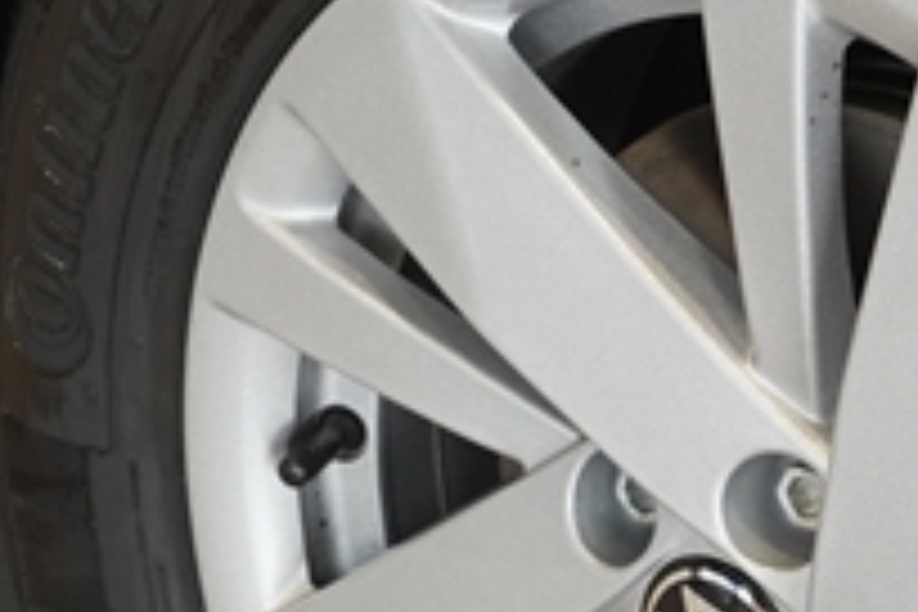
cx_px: 342
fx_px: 4998
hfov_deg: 10.5
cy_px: 515
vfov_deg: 7.0
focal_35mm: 196
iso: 500
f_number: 4
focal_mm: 26
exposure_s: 1/160
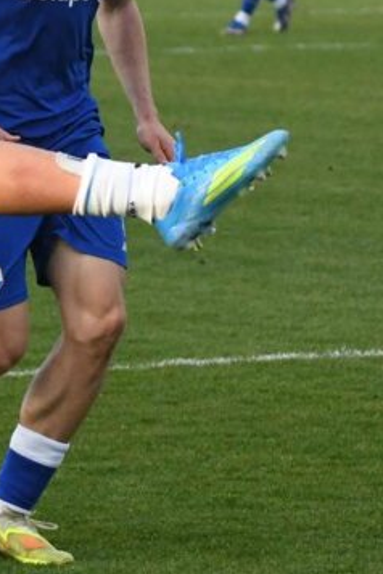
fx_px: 7612
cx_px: 200
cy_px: 220
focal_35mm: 477
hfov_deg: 2.9
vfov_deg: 4.3
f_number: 4
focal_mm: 90
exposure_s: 1/3200
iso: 2000
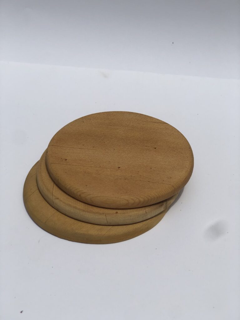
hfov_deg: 28.0
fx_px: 481
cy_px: 160
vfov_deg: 36.8
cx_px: 120
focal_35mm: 52
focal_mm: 6
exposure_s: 1/4000
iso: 16
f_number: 2.4
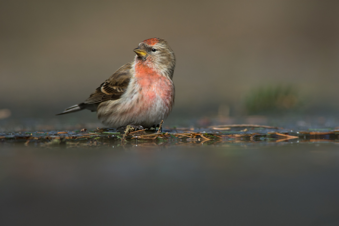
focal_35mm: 750
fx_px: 7062
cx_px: 170
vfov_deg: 1.8
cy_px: 113
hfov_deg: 2.7
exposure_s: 1/800
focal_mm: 500
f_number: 8
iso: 400
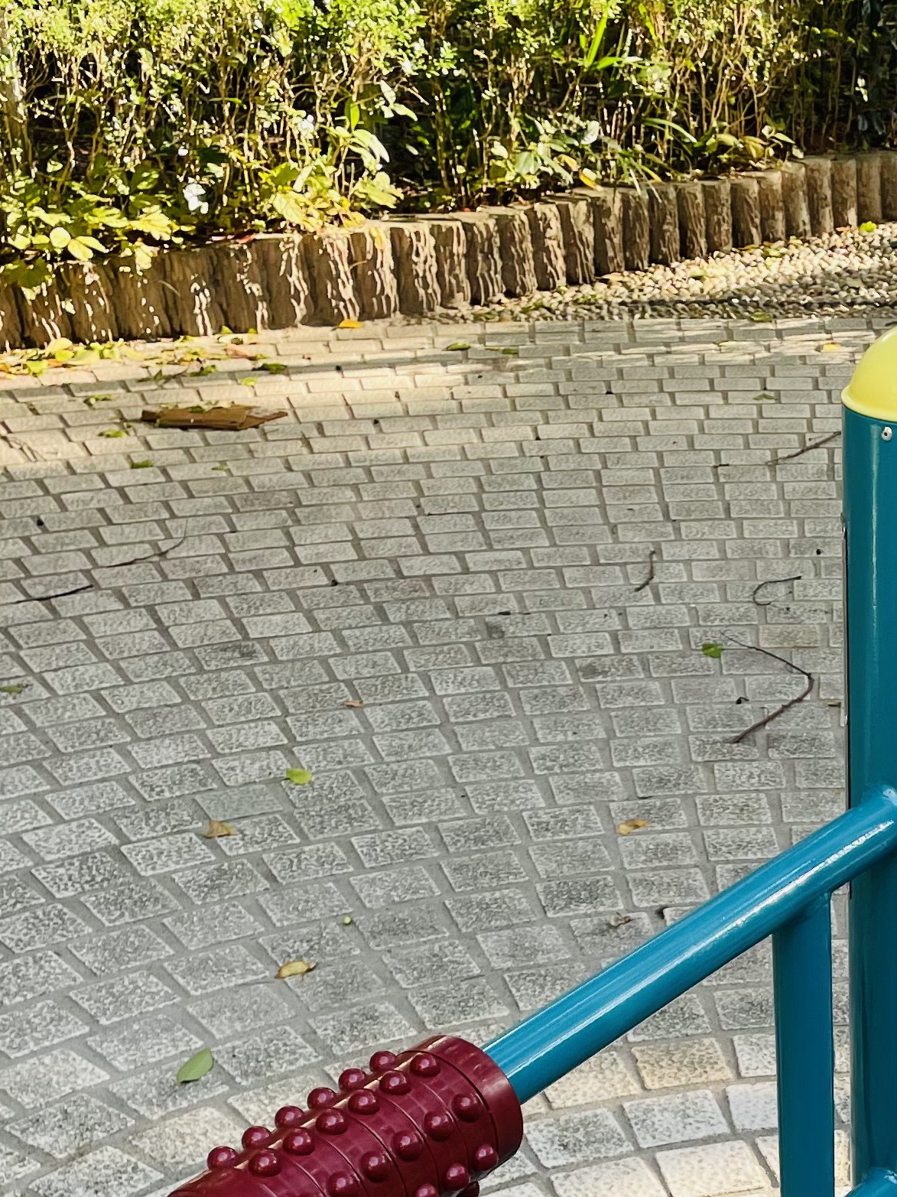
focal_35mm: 67
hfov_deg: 21.0
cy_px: 1198
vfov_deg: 27.3
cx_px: 944
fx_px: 2316
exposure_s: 1/121
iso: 32
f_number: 1.6
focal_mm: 4.2
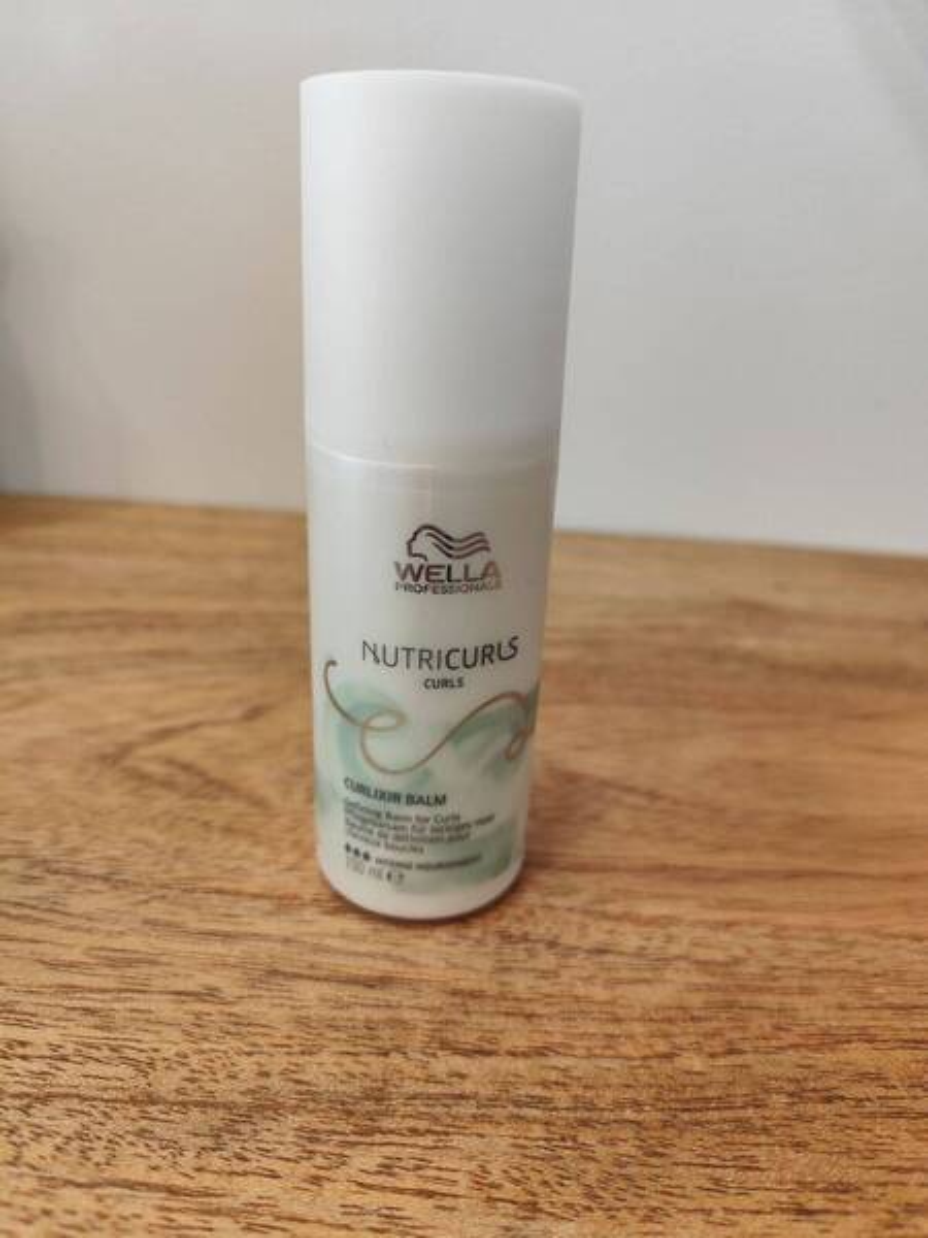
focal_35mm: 23
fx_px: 822
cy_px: 619
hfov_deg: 58.9
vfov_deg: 73.9
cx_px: 464
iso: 320
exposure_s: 1/100
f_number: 1.65
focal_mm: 6.19
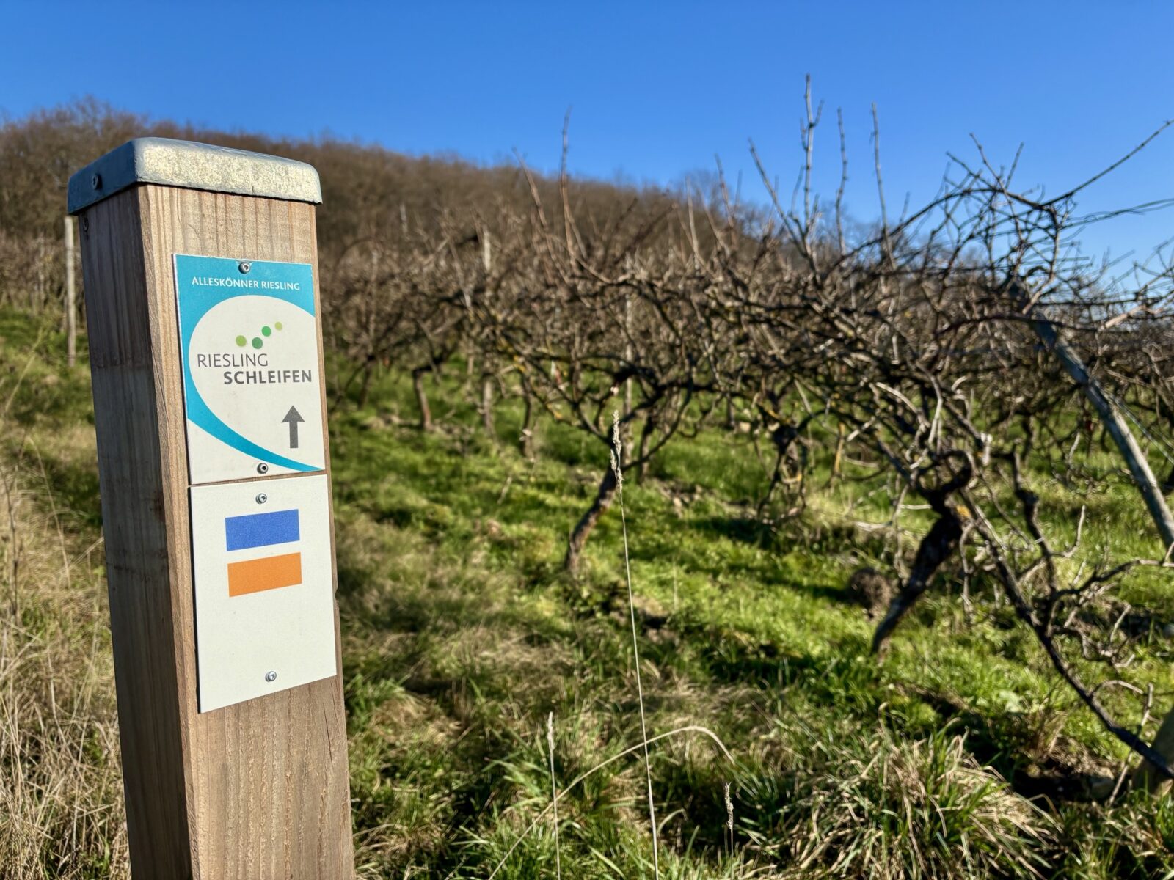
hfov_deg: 67.3
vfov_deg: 53.1
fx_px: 882
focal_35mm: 26
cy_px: 440
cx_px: 587
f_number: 1.6
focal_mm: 5.96
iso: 50
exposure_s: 1/5952
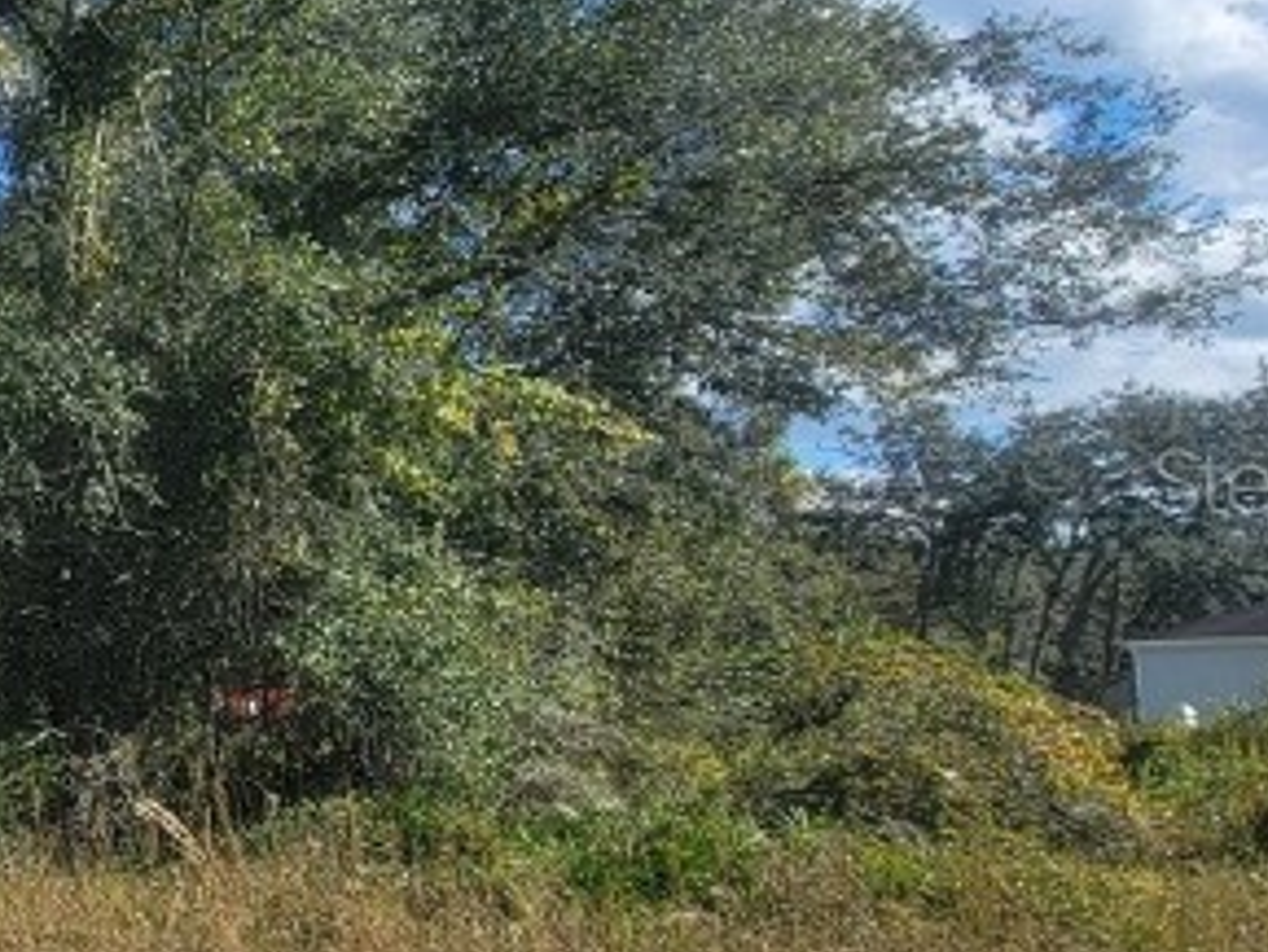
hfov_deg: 27.2
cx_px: -680
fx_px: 1686
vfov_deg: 31.5
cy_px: 478
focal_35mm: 46
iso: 50
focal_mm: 2.2
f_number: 2.2
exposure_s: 1/1751
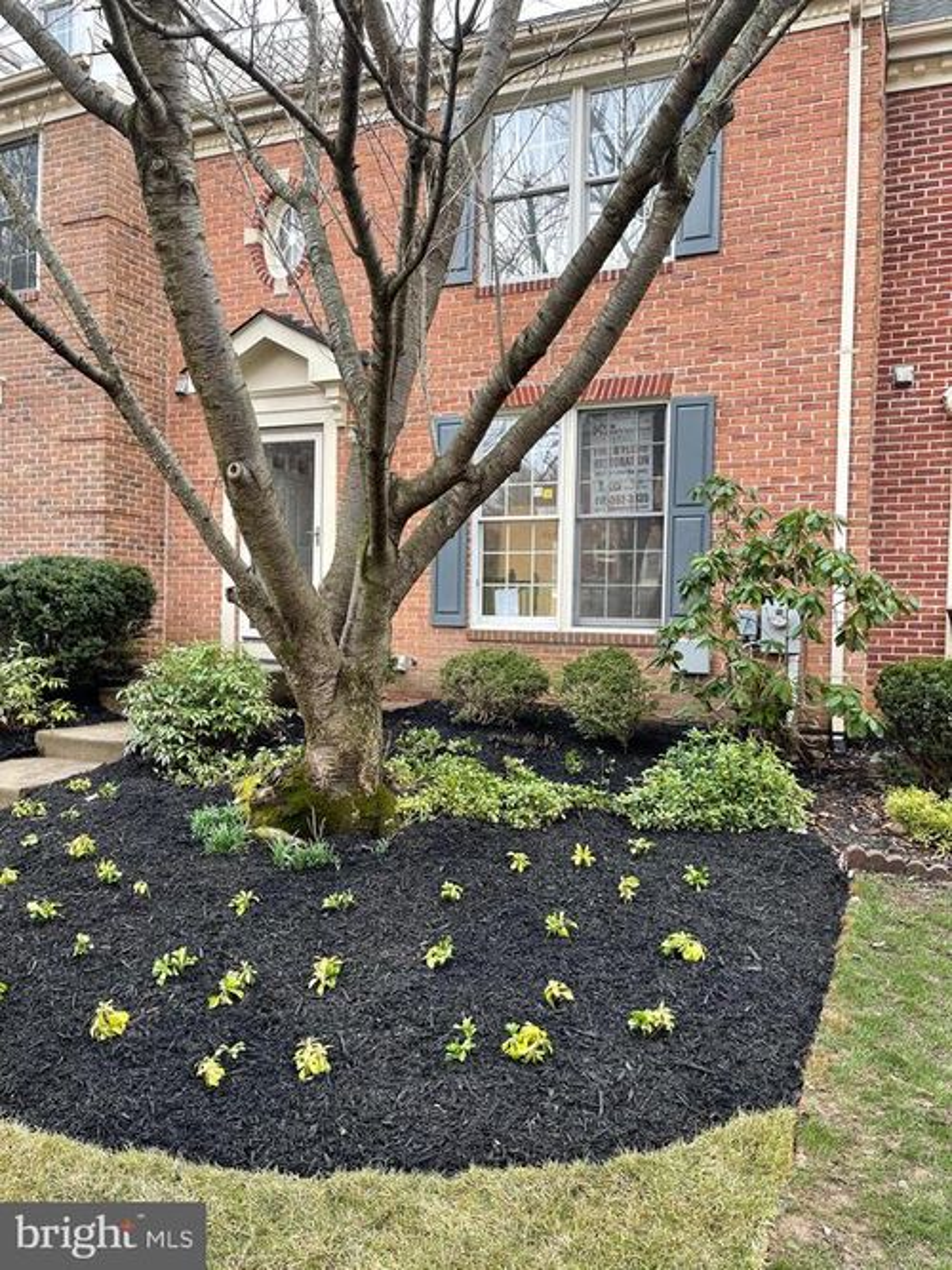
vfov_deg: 67.3
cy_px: 635
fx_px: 954
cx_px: 476
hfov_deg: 53.0
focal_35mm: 26
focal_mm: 5.1
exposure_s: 1/121
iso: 80
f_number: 1.6
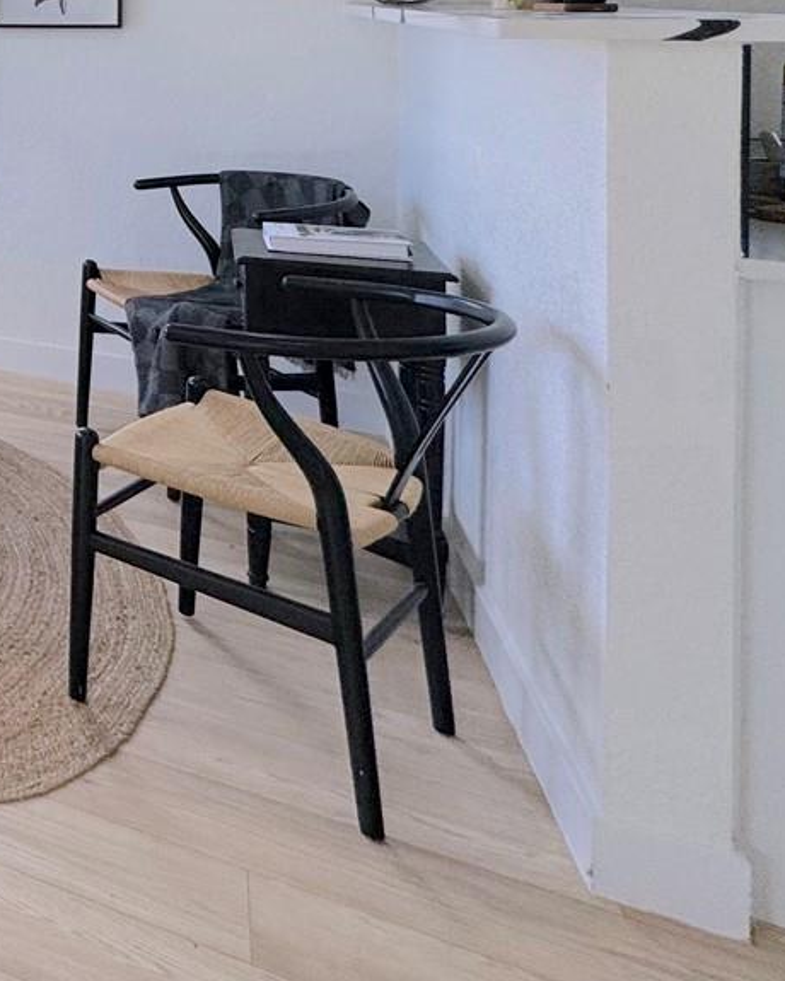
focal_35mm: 38
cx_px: -515
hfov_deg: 24.6
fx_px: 1104
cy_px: 39
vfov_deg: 42.5
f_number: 2.2
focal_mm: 2.22
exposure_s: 1/290
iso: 40
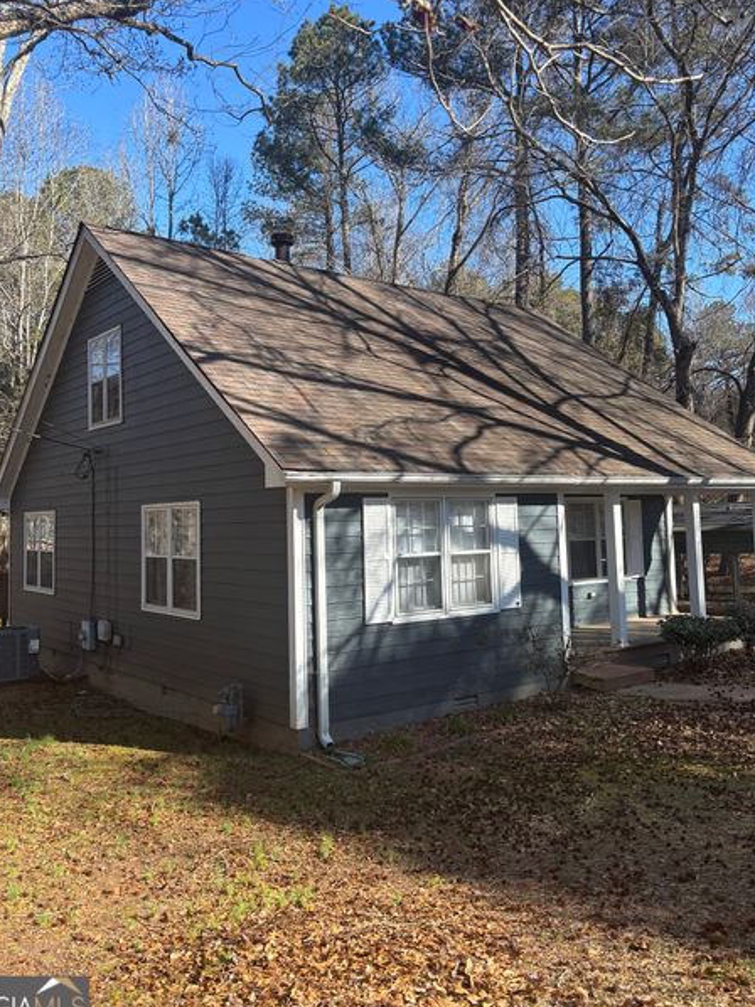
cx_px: 342
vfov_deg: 61.6
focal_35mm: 29
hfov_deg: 48.1
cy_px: 471
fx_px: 844
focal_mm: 5.96
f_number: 1.6
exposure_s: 1/1007
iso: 50
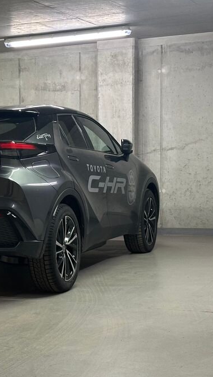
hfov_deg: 14.8
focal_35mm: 80
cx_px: -15
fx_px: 802
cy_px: 210
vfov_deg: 26.5
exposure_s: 1/33
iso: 200
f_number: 1.78
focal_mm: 6.86
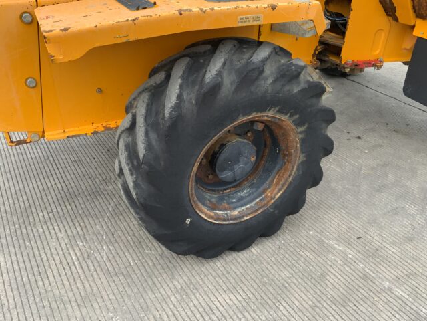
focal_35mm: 29
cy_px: 160
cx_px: 214
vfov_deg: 48.2
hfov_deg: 61.7
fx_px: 358
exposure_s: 1/122
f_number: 1.8
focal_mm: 3
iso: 64
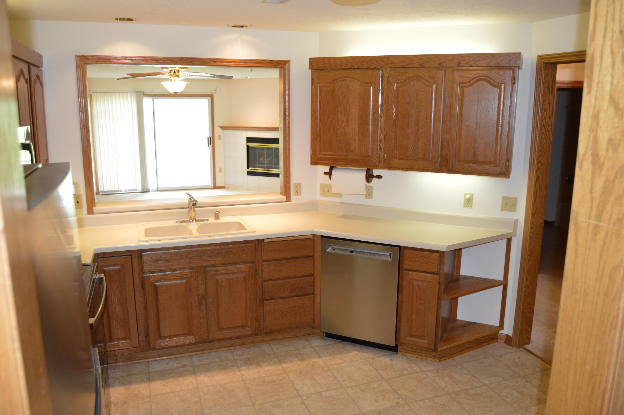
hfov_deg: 67.4
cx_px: 312
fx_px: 468
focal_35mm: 27
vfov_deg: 47.8
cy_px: 208
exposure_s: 1/60
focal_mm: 18
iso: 400
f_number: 3.5
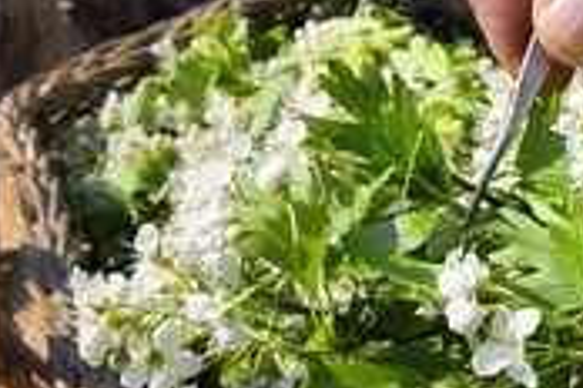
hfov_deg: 28.0
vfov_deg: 19.4
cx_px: 504
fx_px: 1134
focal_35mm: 70
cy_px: 137
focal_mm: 29
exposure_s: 1/200
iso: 200
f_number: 11
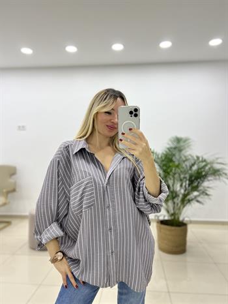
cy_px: 152
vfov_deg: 67.3
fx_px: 228
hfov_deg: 53.1
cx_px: 114
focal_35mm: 26
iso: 100
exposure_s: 1/100
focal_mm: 5.7
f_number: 1.5
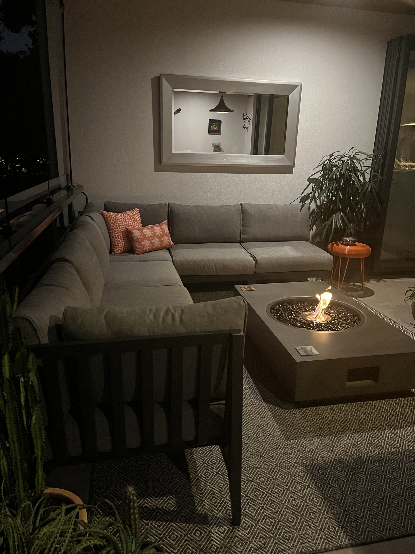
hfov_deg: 53.1
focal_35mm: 26
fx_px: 416
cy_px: 277
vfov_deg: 67.3
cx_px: 208
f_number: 1.6
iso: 640
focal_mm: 5.1
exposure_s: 1/25
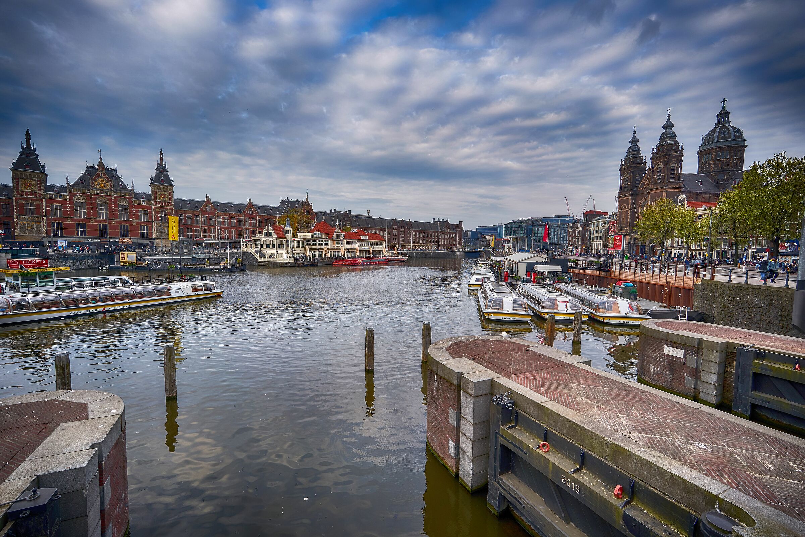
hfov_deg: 100.4
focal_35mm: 15
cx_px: 402
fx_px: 335
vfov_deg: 77.3
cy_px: 268
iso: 100
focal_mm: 15
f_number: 7.1
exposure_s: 1/50
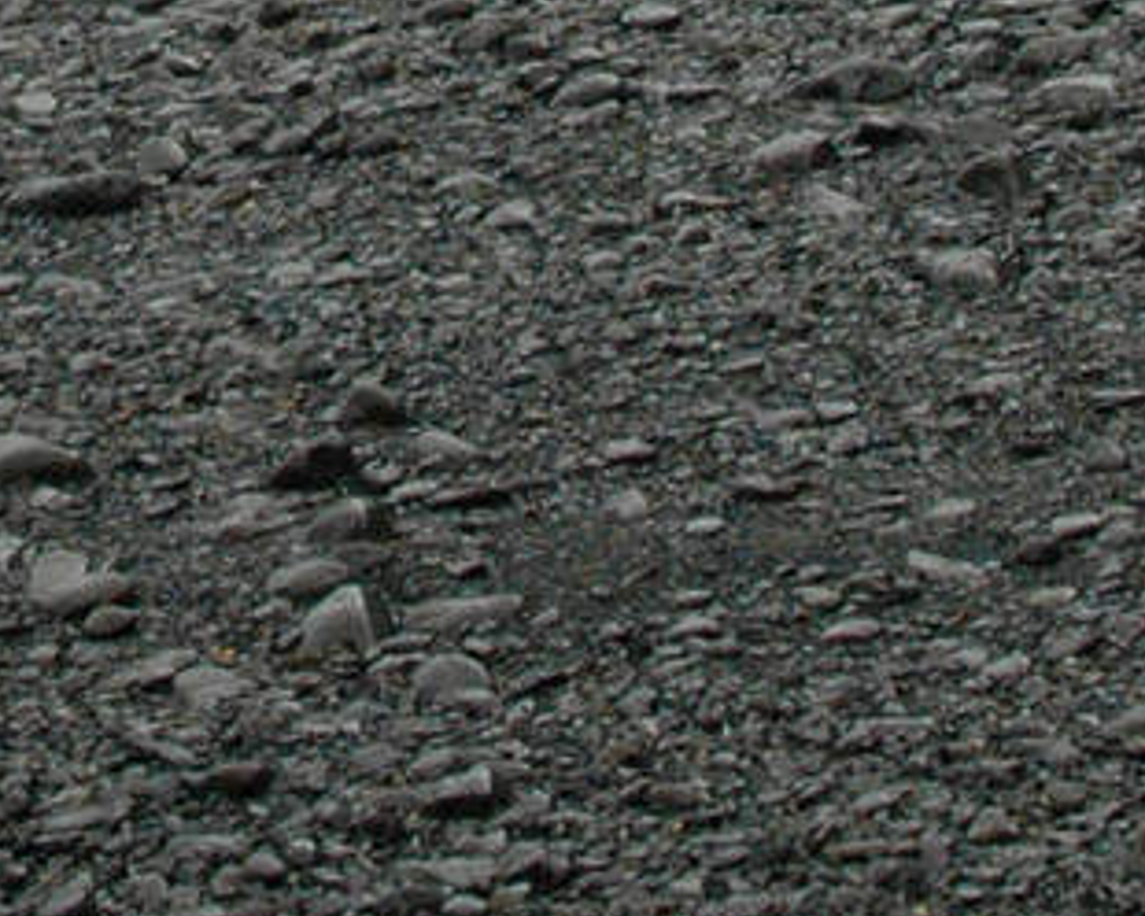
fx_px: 7693
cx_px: -39
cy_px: -800
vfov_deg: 6.6
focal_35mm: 227
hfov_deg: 8.5
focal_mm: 25
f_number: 7.1
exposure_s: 1/200
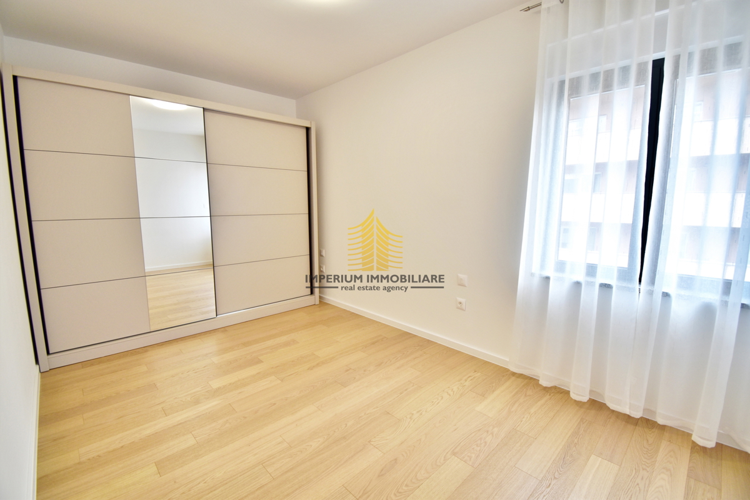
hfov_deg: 100.4
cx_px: 375
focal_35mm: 15
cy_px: 250
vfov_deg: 77.3
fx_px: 312
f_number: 4.5
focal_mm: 10
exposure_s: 1/30
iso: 125
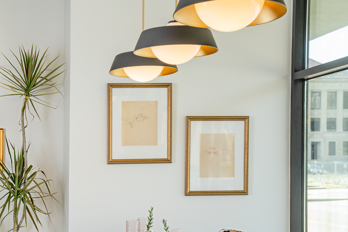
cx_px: 98
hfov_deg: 28.1
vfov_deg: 19.1
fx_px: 686
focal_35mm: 71
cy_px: 154
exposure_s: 1/30
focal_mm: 46
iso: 250
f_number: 6.3
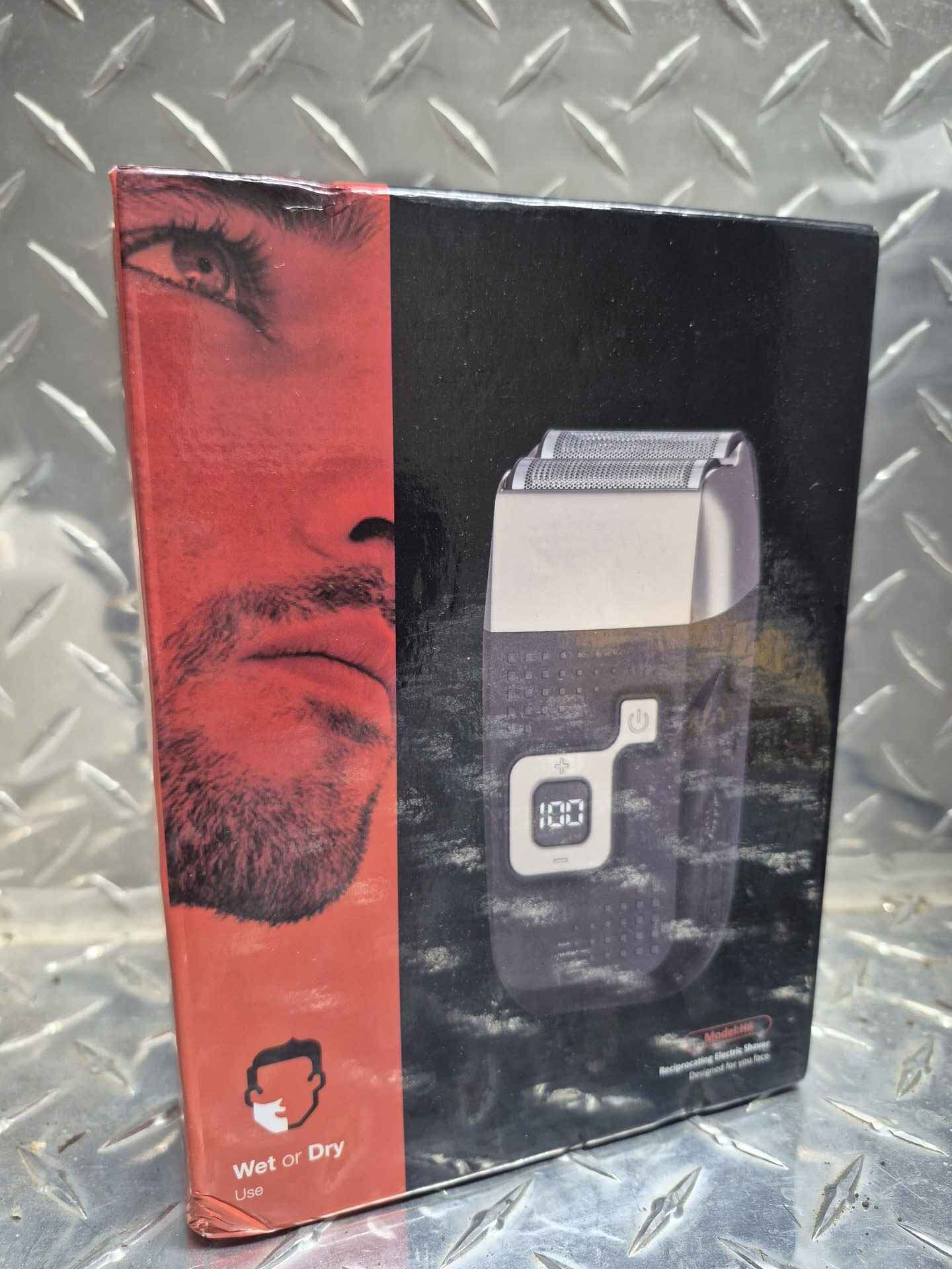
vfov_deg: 73.9
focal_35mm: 23
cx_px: 476
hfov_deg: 58.9
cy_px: 634
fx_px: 843
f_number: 1.8
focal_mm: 5.4
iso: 320
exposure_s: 1/120
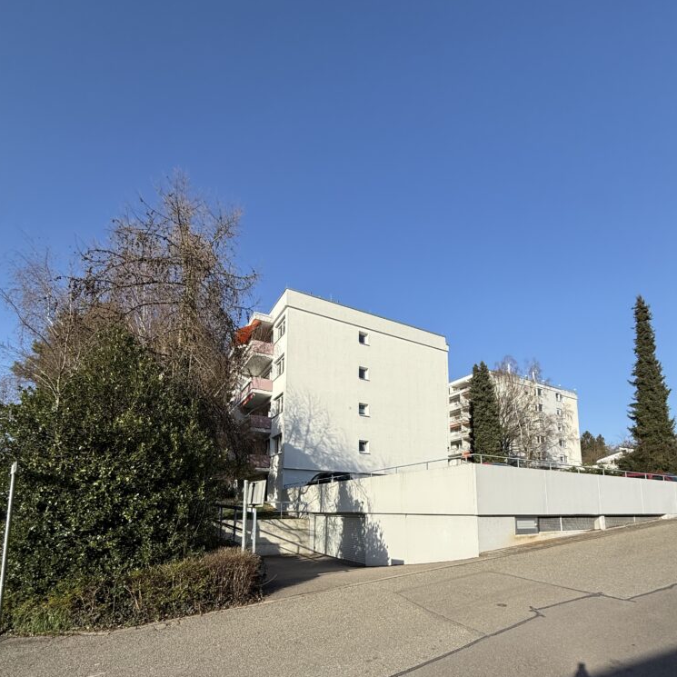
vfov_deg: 80.6
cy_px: 463
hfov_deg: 84.0
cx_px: 343
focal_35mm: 17
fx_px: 376
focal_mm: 2.22
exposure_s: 1/2717
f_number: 2.2
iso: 50
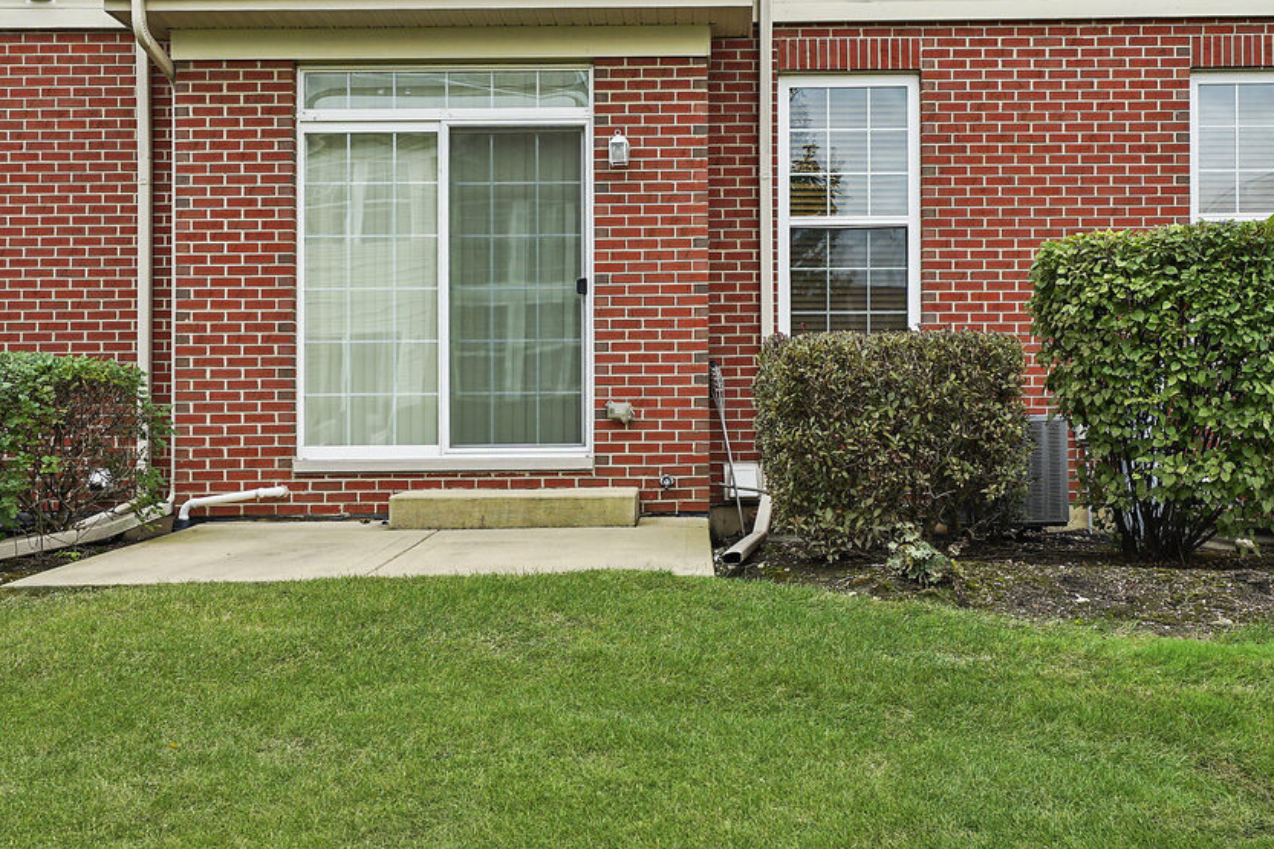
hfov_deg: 54.3
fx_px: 1238
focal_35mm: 35
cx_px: 709
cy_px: 57
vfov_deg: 35.2
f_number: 6.3
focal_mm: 18
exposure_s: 1/200
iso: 100
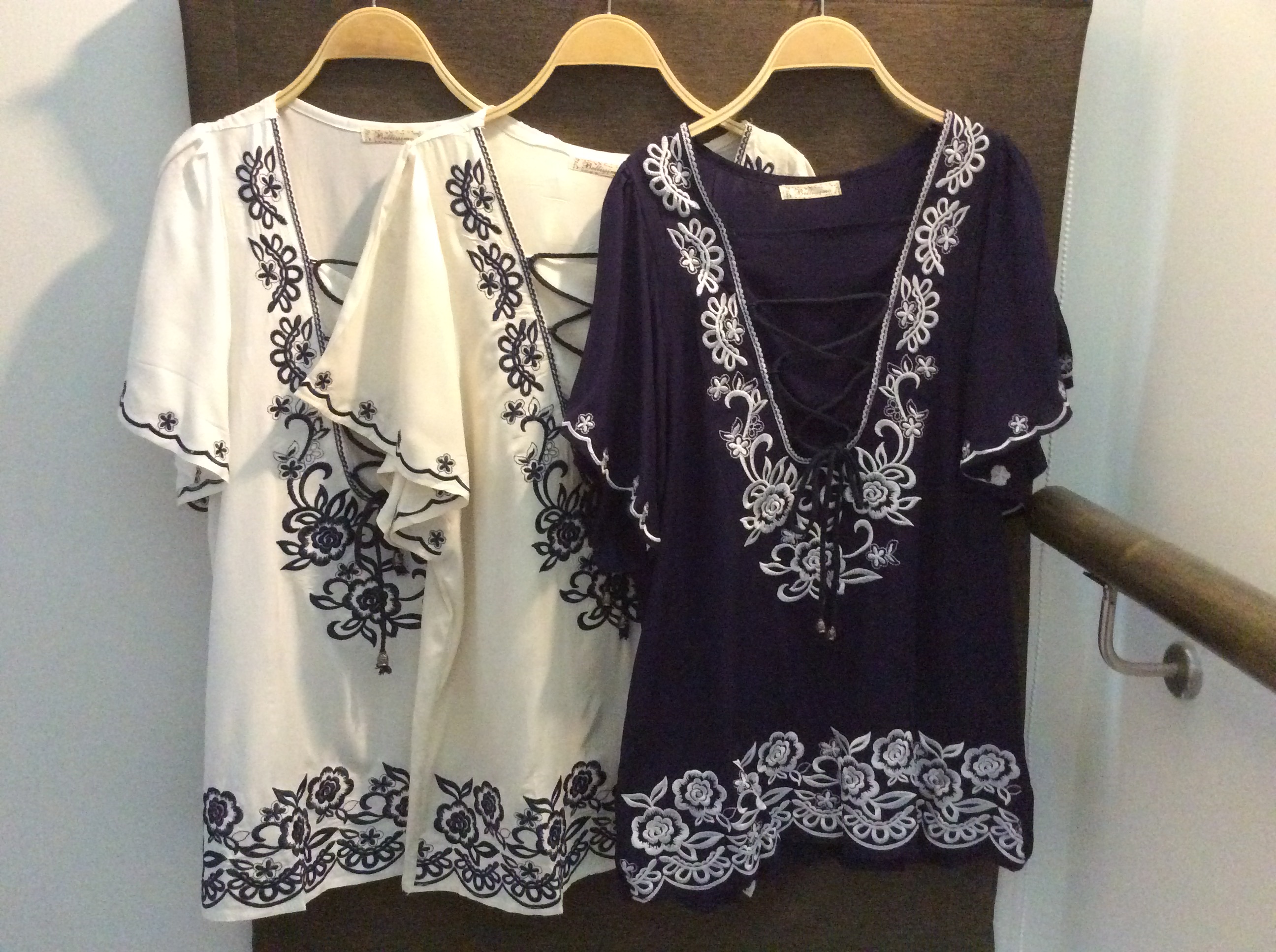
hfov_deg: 56.9
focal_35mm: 32
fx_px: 1178
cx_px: 638
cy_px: 476
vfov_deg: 44.1
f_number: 2.4
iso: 500
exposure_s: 1/17
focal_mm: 3.3
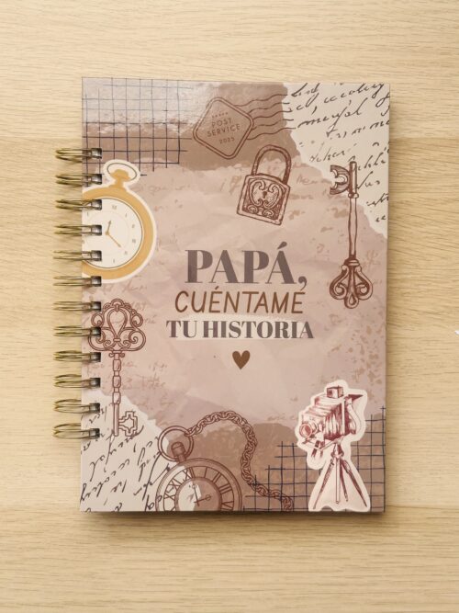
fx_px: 849
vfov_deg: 39.7
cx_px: 230
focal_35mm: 48
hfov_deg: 30.3
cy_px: 306
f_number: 1.78
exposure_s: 1/386
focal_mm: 6.86
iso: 64
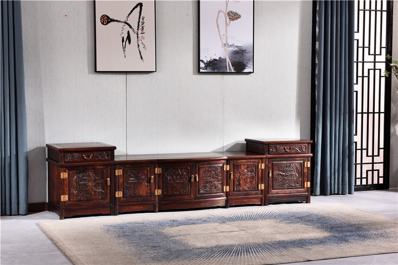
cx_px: 199
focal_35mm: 70
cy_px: 132
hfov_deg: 28.9
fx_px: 774
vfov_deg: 19.4
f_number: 11
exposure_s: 1/125
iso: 100
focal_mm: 70
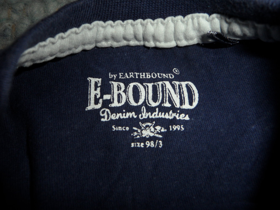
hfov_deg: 63.4
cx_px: 140
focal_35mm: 28
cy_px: 105
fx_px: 227
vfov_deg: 49.8
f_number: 8.8
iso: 100
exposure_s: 1/10
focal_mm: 4.8
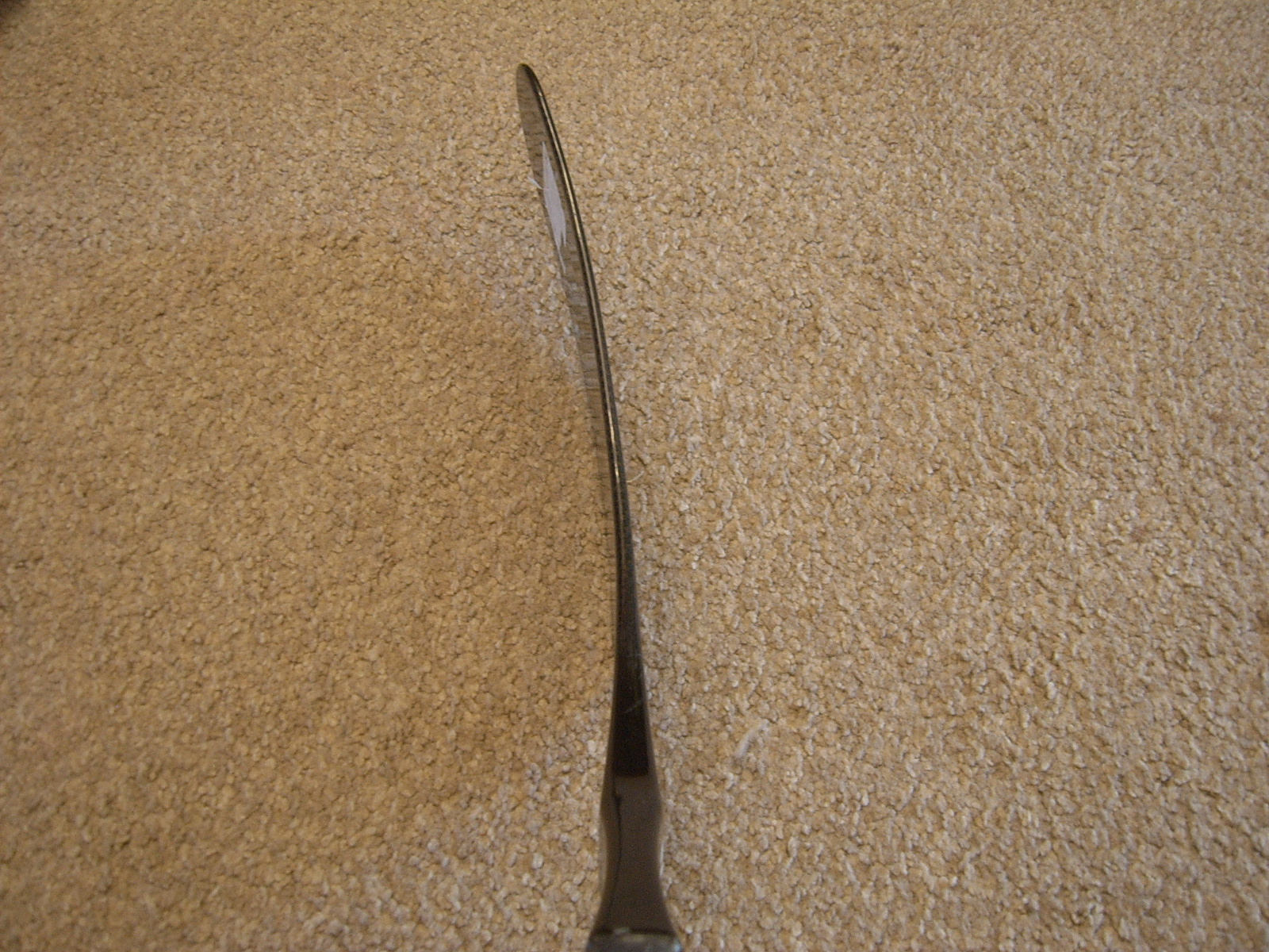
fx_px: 1283
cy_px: 476
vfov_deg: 40.7
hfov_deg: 52.6
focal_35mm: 35
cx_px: 634
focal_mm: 5.8
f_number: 2.8
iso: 100
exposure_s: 1/8
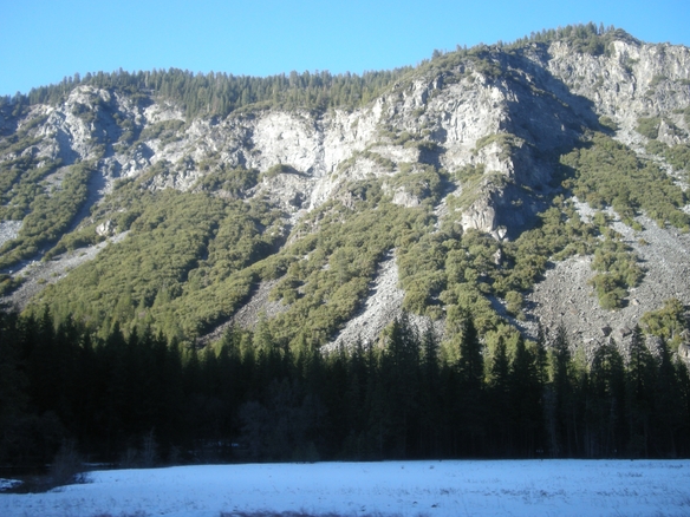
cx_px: 349
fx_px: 757
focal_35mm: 38
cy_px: 254
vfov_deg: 37.7
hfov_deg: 49.0
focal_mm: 7.9
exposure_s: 1/112
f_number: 2.8
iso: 116
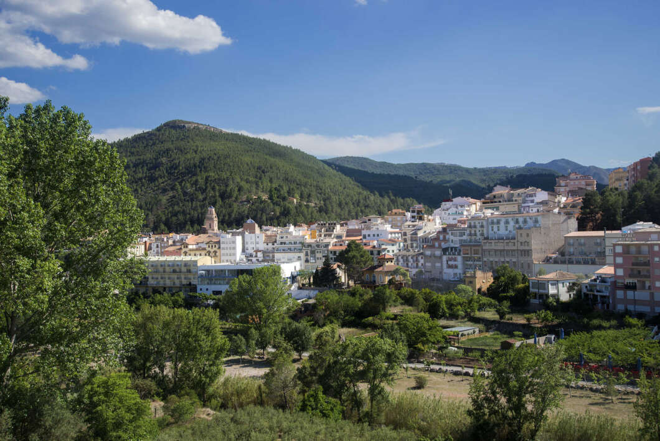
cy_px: 220
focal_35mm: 42
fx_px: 770
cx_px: 330
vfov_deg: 31.9
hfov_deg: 46.4
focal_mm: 42
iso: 250
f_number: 14
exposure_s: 1/160
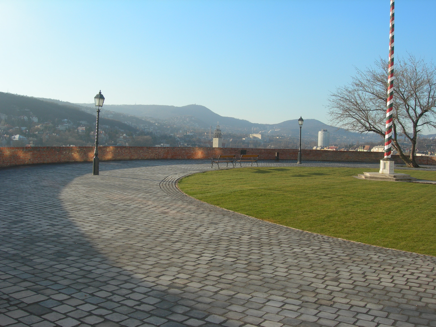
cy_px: 164
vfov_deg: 37.7
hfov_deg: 49.0
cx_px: 218
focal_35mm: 38
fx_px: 479
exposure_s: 1/219
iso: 50
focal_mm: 7.8
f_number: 4.8
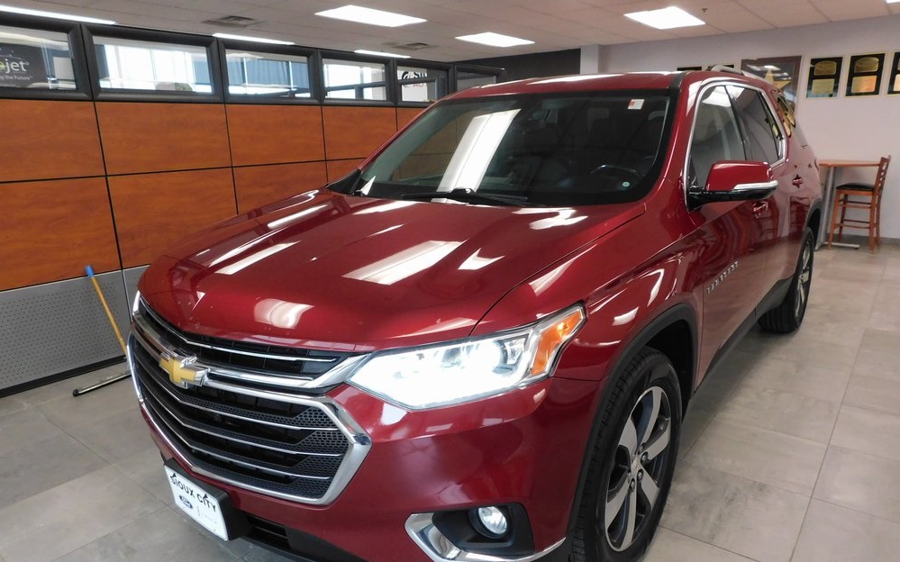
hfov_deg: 72.6
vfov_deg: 49.2
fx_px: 613
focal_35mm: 25
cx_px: 456
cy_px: 304
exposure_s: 1/30
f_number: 3
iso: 320
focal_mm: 4
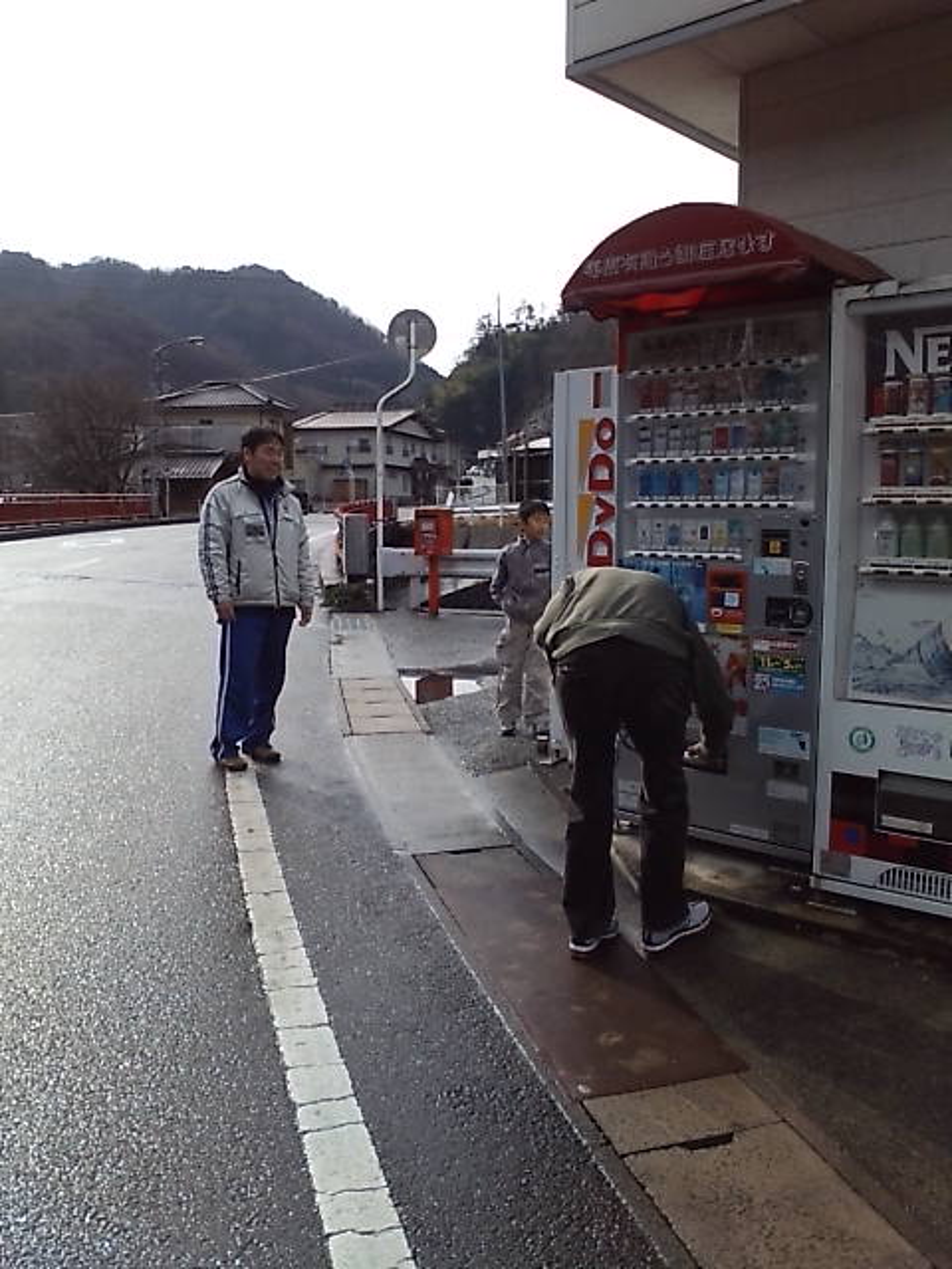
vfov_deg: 61.7
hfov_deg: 48.2
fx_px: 1063
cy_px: 634
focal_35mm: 29
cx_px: 476
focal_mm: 3.73
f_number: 3.5
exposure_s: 1/556
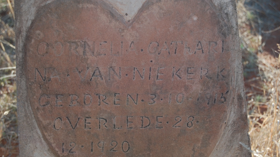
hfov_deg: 24.6
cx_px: 140
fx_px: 642
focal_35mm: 87
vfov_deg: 14.0
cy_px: 92
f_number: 5.6
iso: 200
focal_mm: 55
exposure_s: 1/125
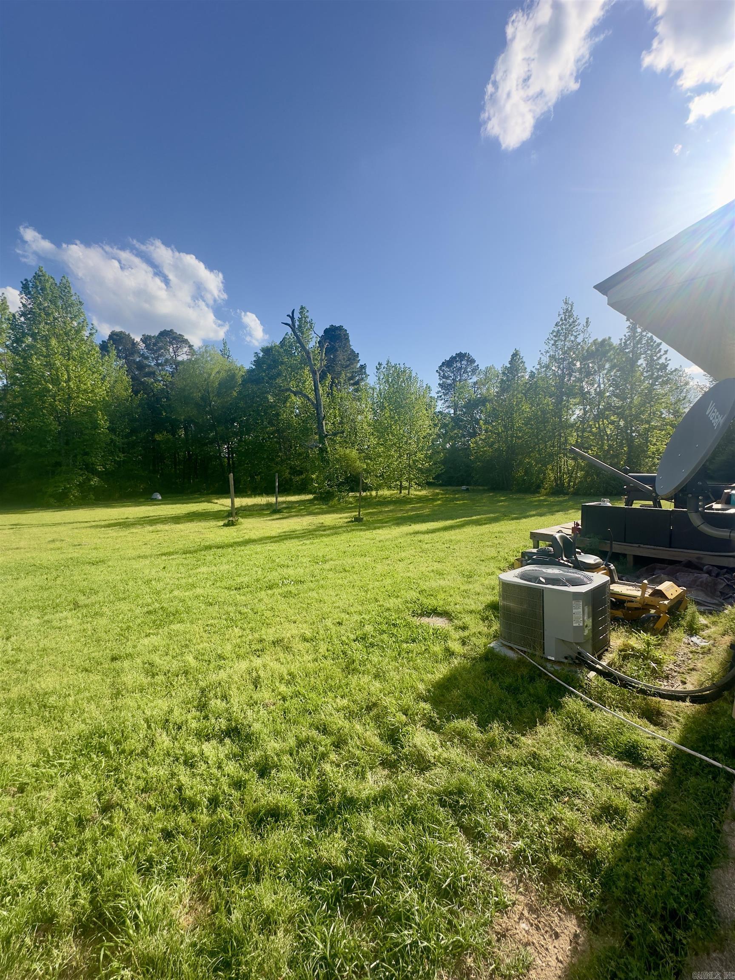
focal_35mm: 14
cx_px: 368
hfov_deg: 85.7
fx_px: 396
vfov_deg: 102.1
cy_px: 490
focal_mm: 2.22
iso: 50
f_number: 2.2
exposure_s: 1/1335
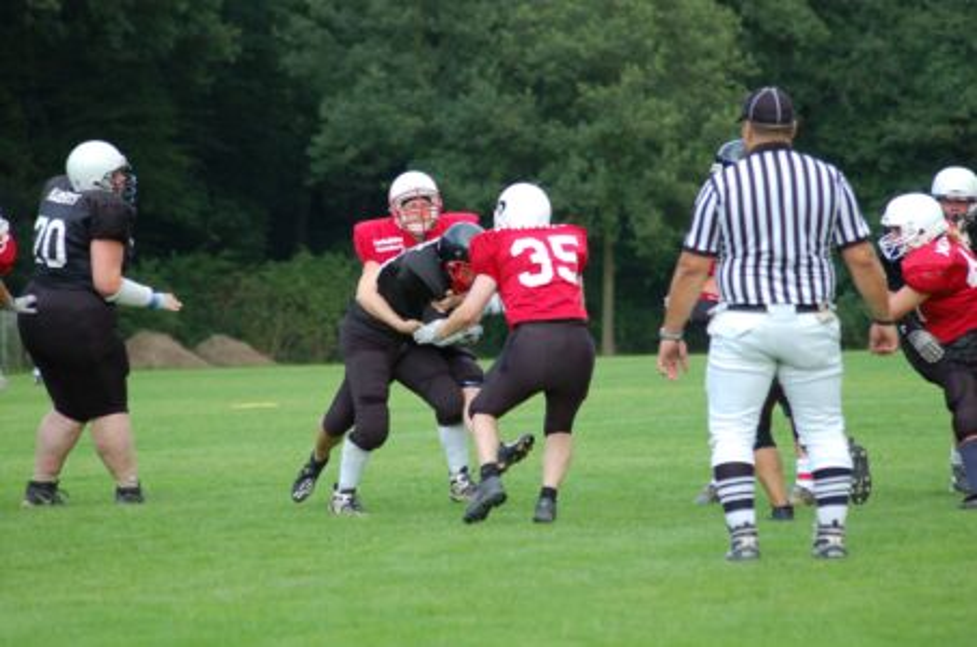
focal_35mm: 202
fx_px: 5484
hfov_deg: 10.2
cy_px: 324
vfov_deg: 6.8
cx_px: 488
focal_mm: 135
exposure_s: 1/500
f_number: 4.5
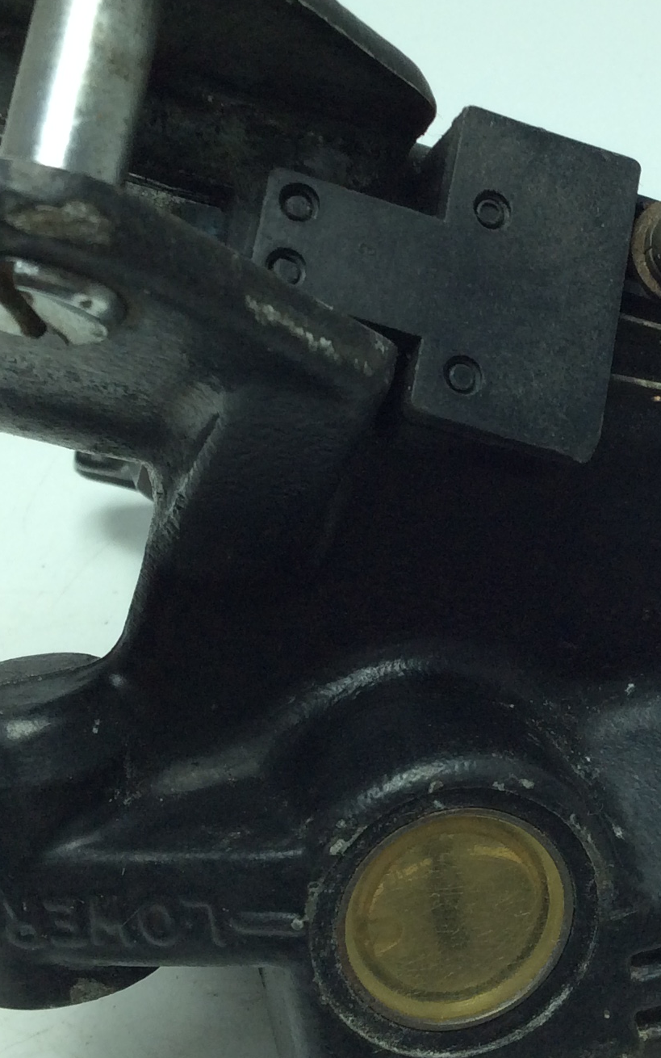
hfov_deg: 19.2
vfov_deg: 30.6
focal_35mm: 67
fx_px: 1931
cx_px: 547
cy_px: 499
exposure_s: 1/301
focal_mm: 3.3
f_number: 2.4
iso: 32
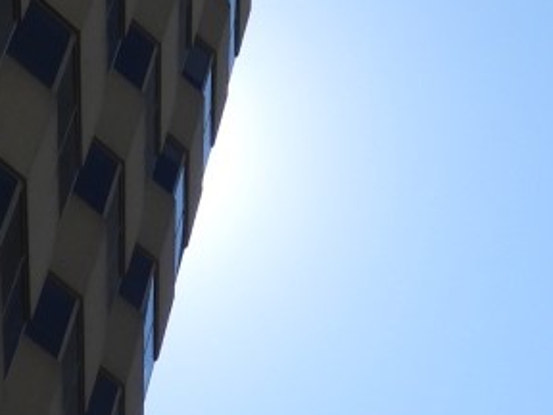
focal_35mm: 150
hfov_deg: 12.7
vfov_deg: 9.7
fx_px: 2396
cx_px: 757
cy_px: -119
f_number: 3.5
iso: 100
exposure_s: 1/2000
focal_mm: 5.4
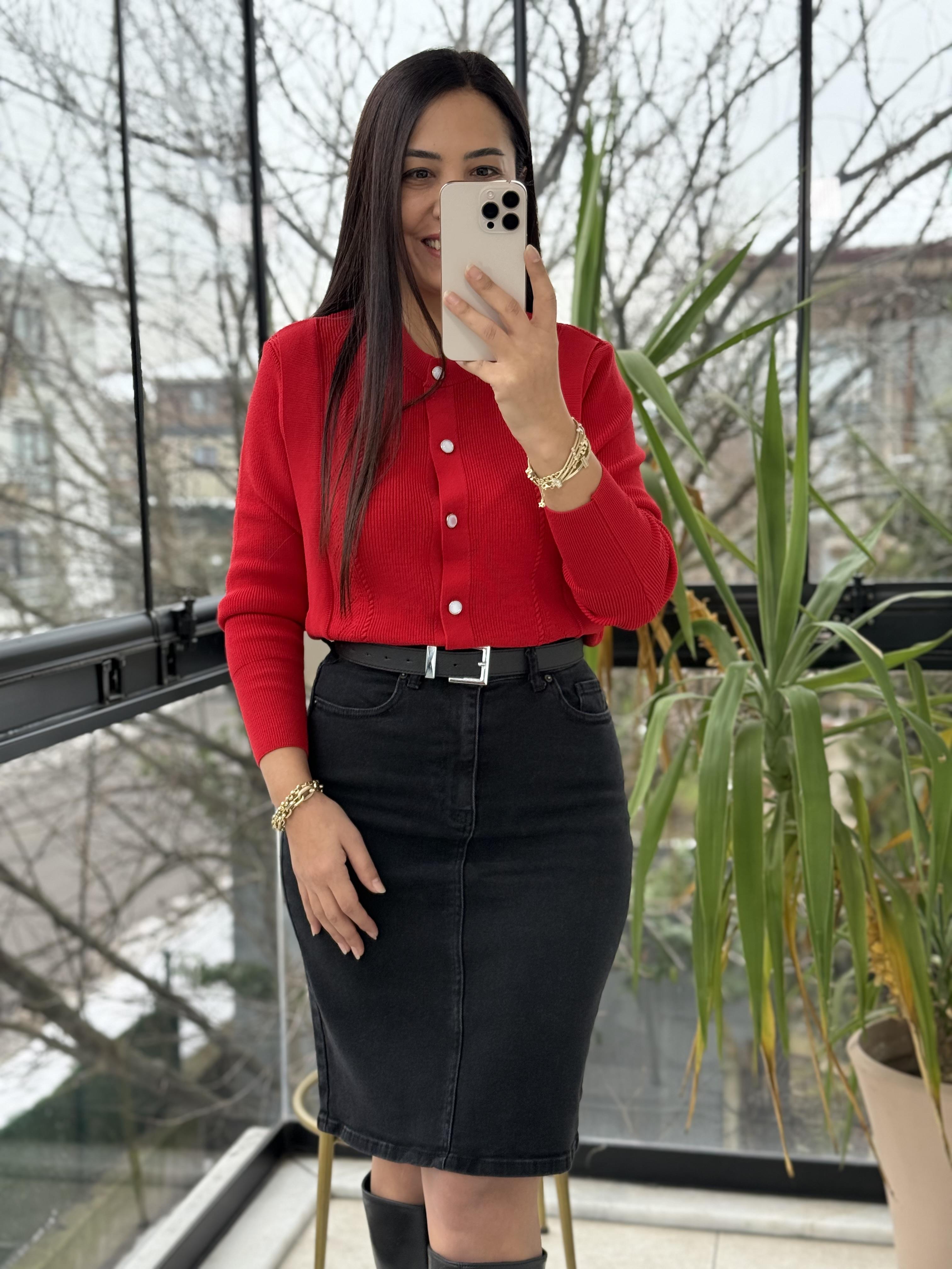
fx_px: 1760
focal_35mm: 48
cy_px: 634
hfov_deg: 30.3
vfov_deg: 39.7
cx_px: 476
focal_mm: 6.76
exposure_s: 1/236
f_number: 1.78
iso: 125
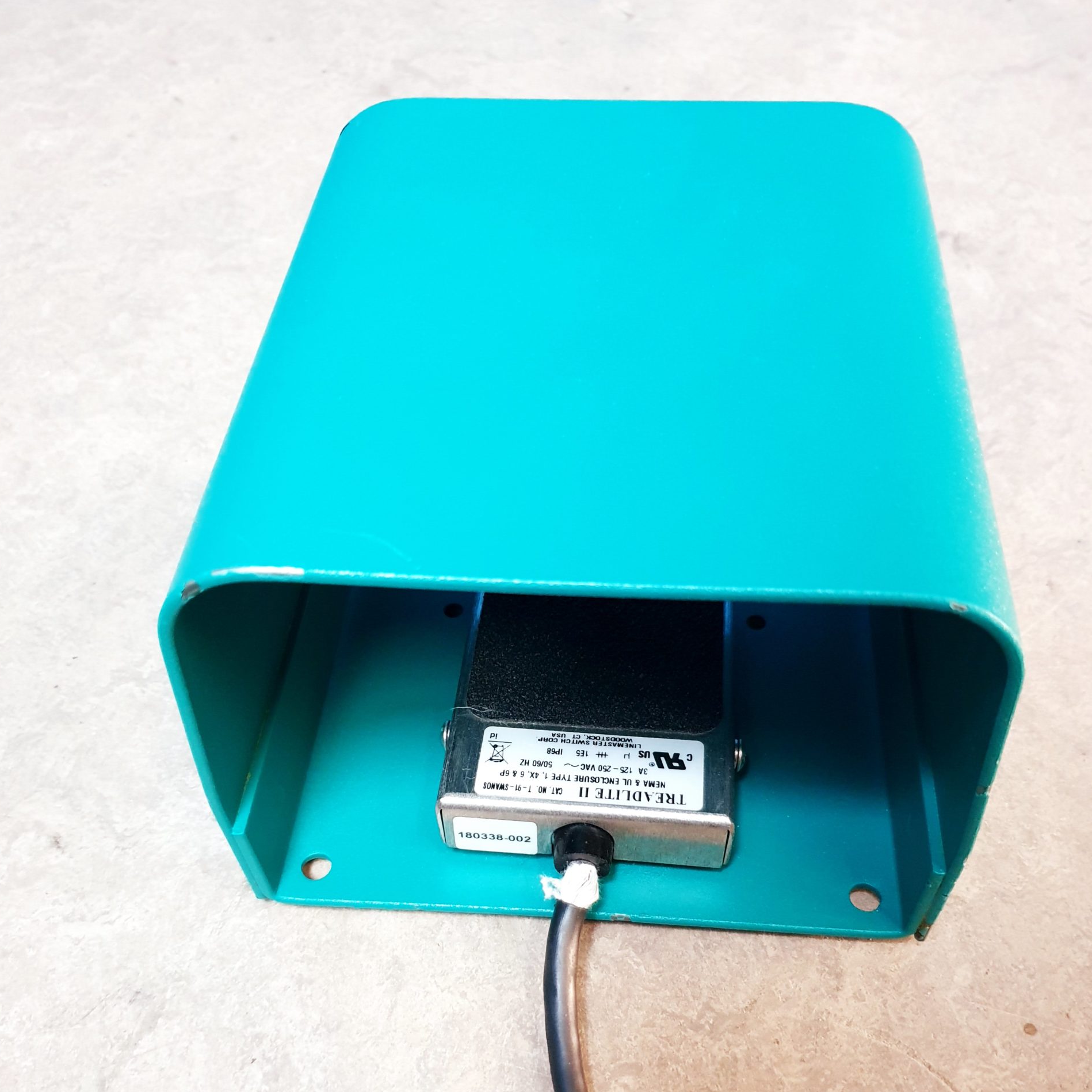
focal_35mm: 31
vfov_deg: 51.6
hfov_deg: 52.5
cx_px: 544
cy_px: 726
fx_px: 1106
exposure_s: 1/50
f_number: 1.5
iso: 400
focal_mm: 4.3
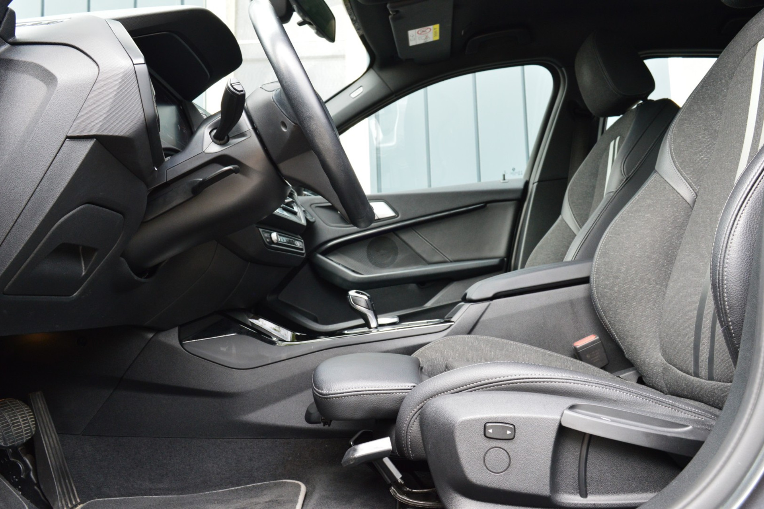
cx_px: 382
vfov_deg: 41.7
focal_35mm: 32
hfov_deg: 59.5
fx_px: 668
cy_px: 254
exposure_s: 1/80
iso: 800
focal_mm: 21
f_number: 8
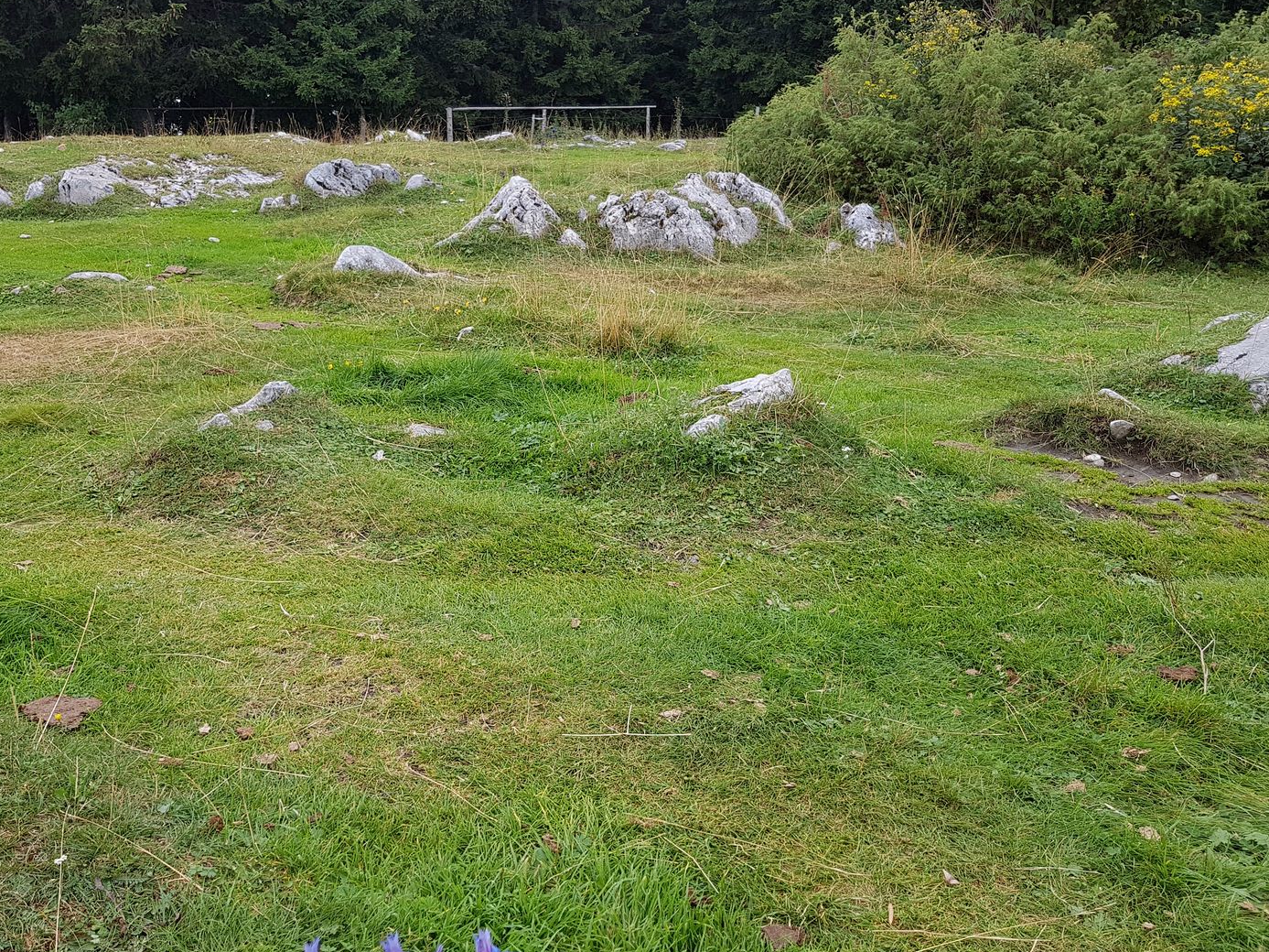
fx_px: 1100
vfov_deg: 46.6
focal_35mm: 30
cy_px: 406
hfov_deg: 59.8
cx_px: 556
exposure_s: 1/996
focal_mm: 4.2
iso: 50
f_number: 1.7
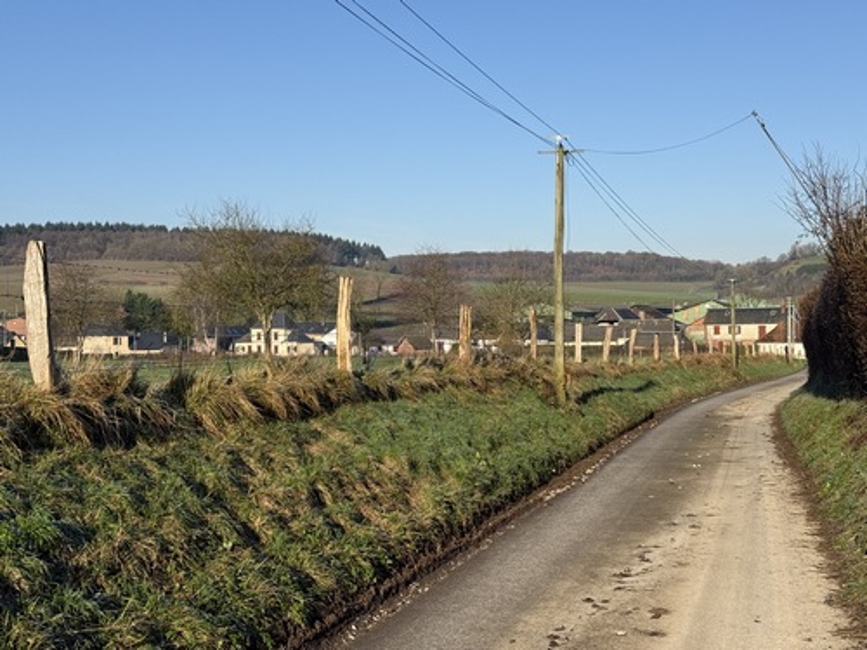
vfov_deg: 30.3
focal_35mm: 48
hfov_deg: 39.7
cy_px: 325
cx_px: 434
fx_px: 1202
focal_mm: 6.76
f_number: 1.78
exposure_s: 1/4587
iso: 80
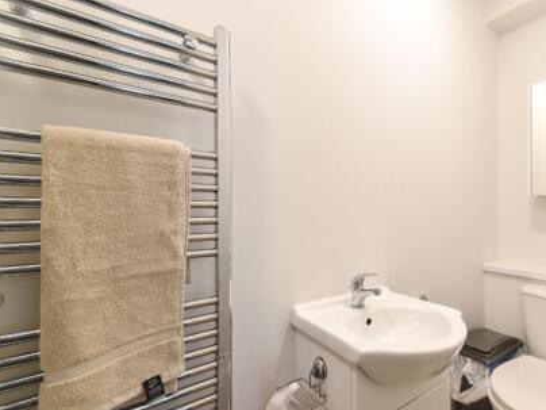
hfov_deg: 90.2
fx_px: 268
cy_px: 213
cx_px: 319
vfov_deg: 74.7
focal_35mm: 17
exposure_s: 1/3
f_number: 9
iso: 200
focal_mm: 10
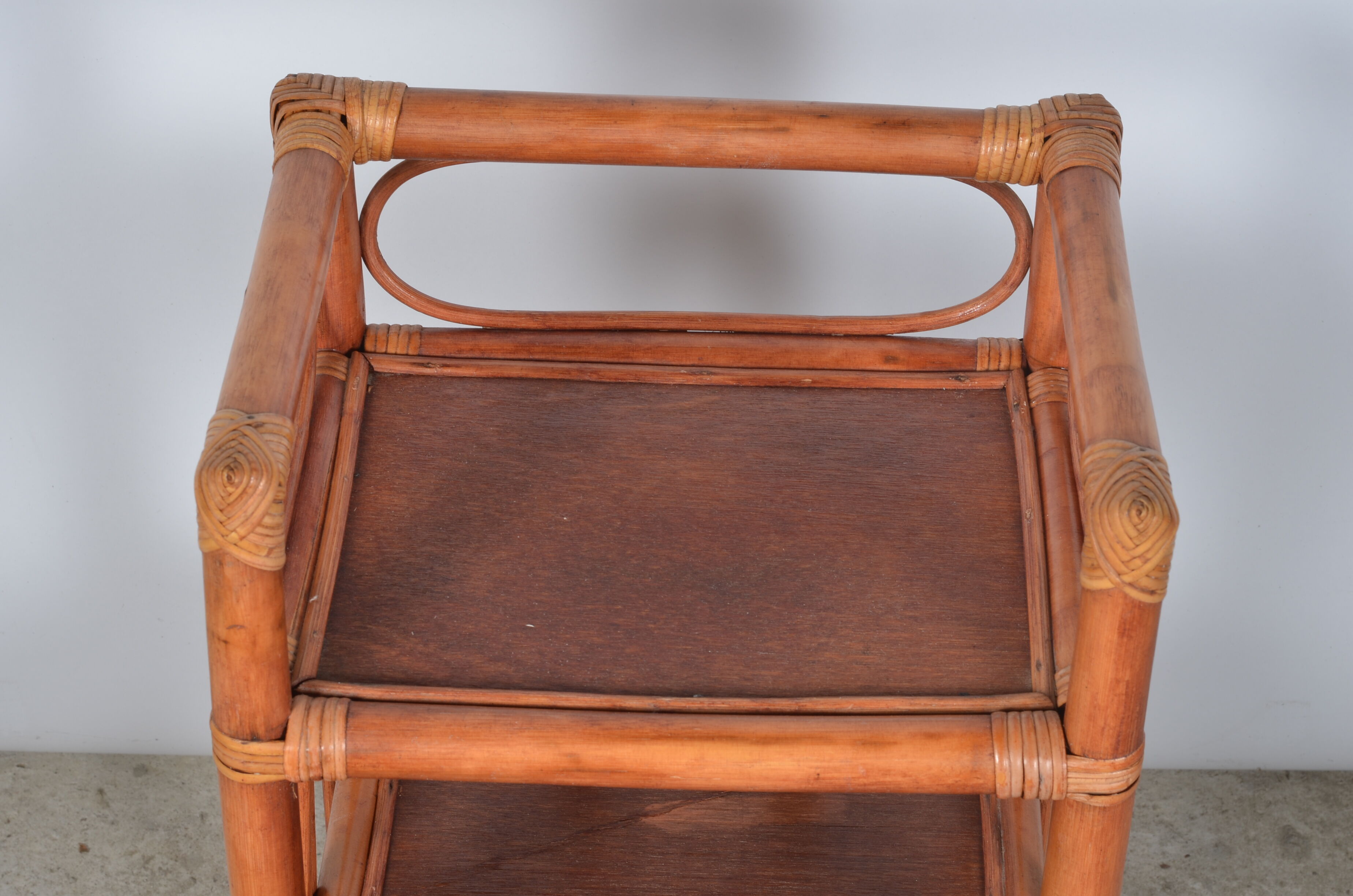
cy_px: 448
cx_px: 676
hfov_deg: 27.0
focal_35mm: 75
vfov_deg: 18.1
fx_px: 2813
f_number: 11
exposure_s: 1/125
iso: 100
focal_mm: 50
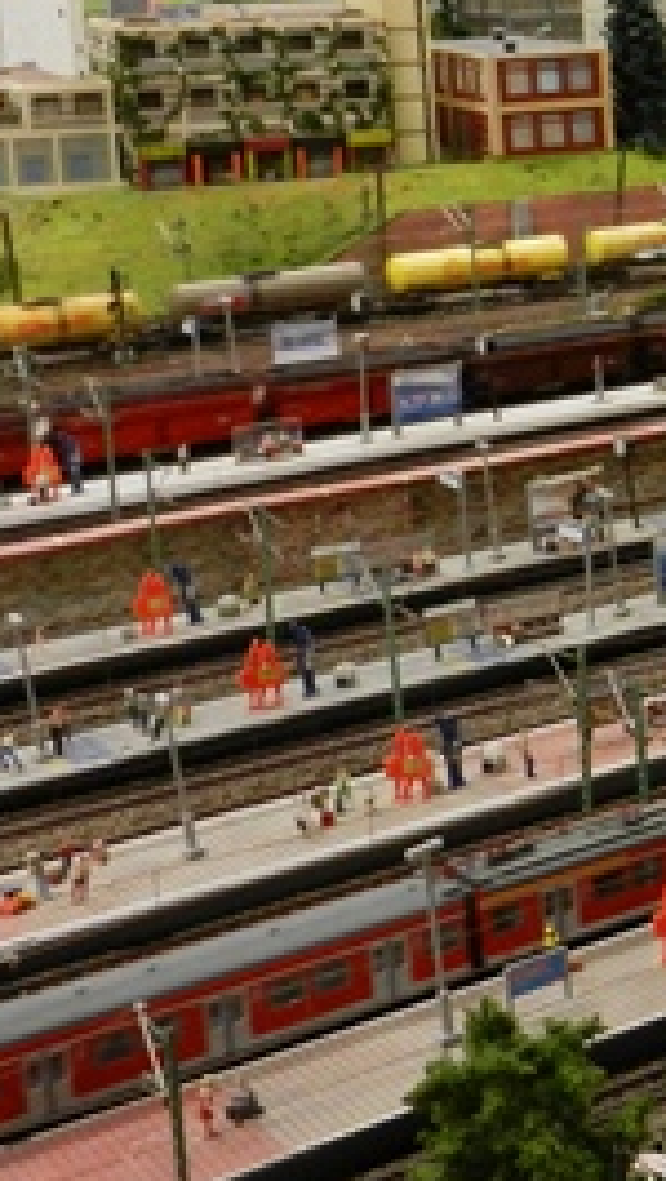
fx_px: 2381
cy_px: 297
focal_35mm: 76
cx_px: 1239
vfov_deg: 27.5
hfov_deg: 14.0
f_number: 3.6
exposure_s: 1/30
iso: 400
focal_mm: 5.1
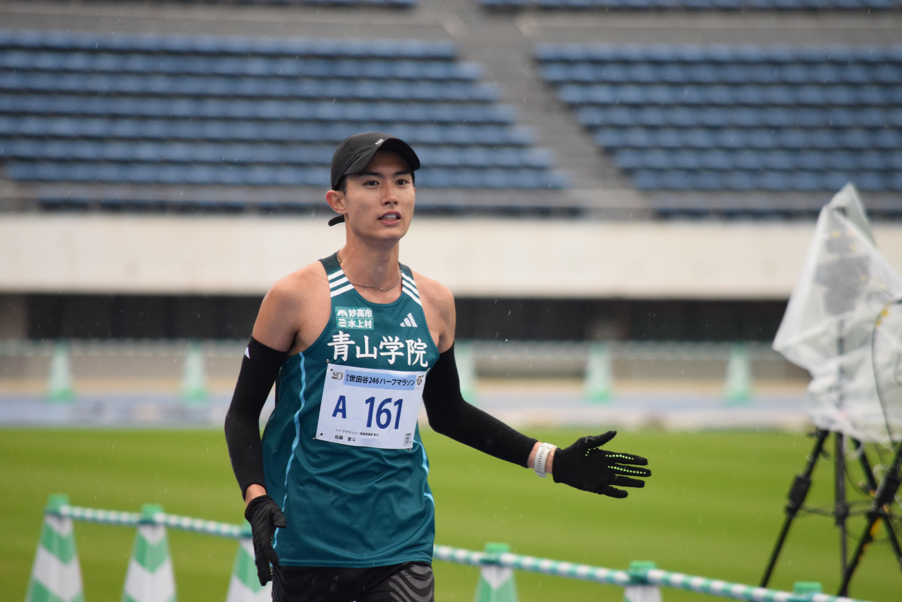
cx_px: 451
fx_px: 11274
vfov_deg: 3.1
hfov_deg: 4.6
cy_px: 301
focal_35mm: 450
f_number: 5.6
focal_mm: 300
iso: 2000
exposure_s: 1/500
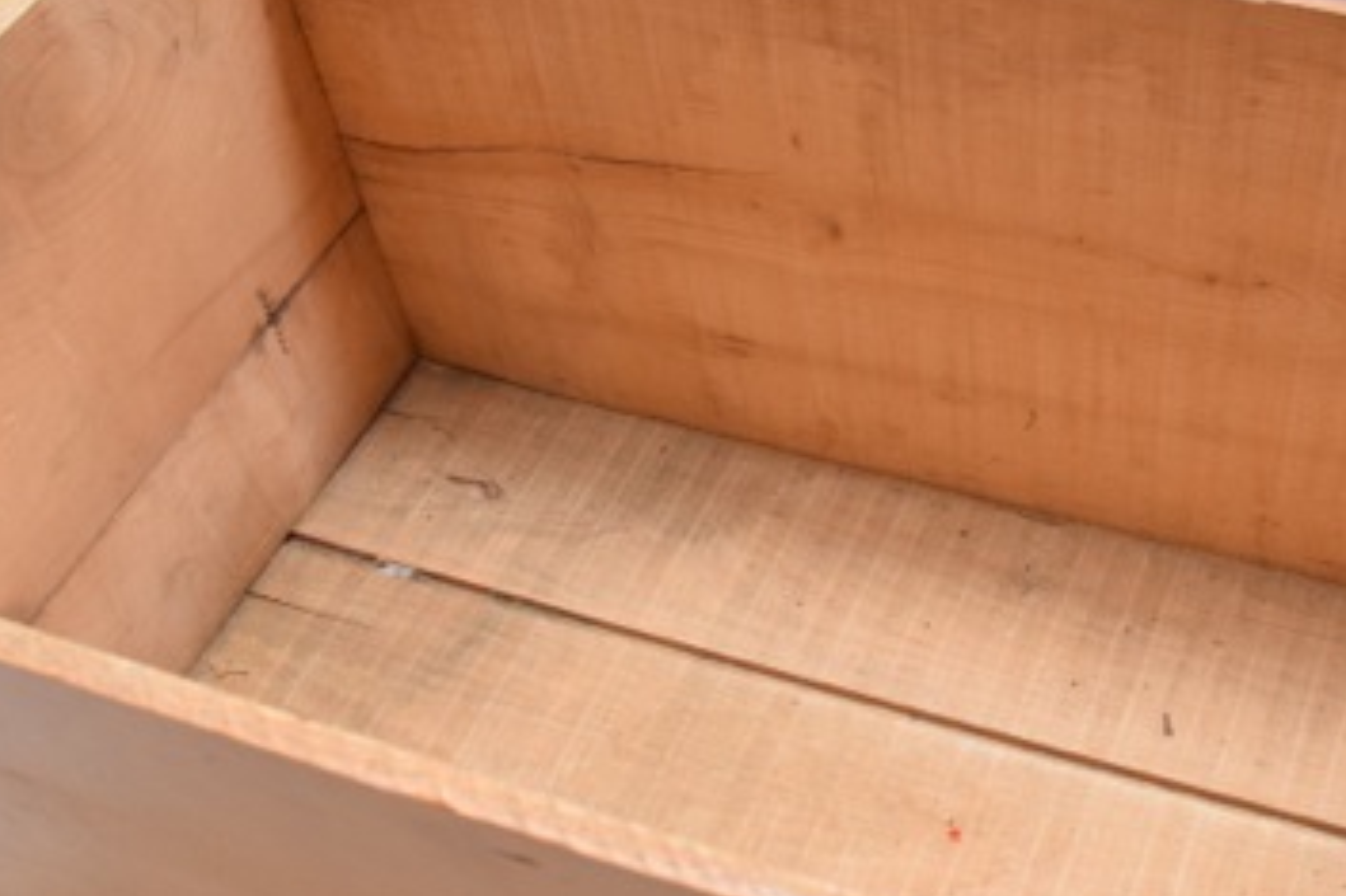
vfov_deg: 27.5
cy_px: 482
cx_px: 900
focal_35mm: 49
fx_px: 1831
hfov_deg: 39.9
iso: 1600
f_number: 5.6
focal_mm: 18
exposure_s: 1/125
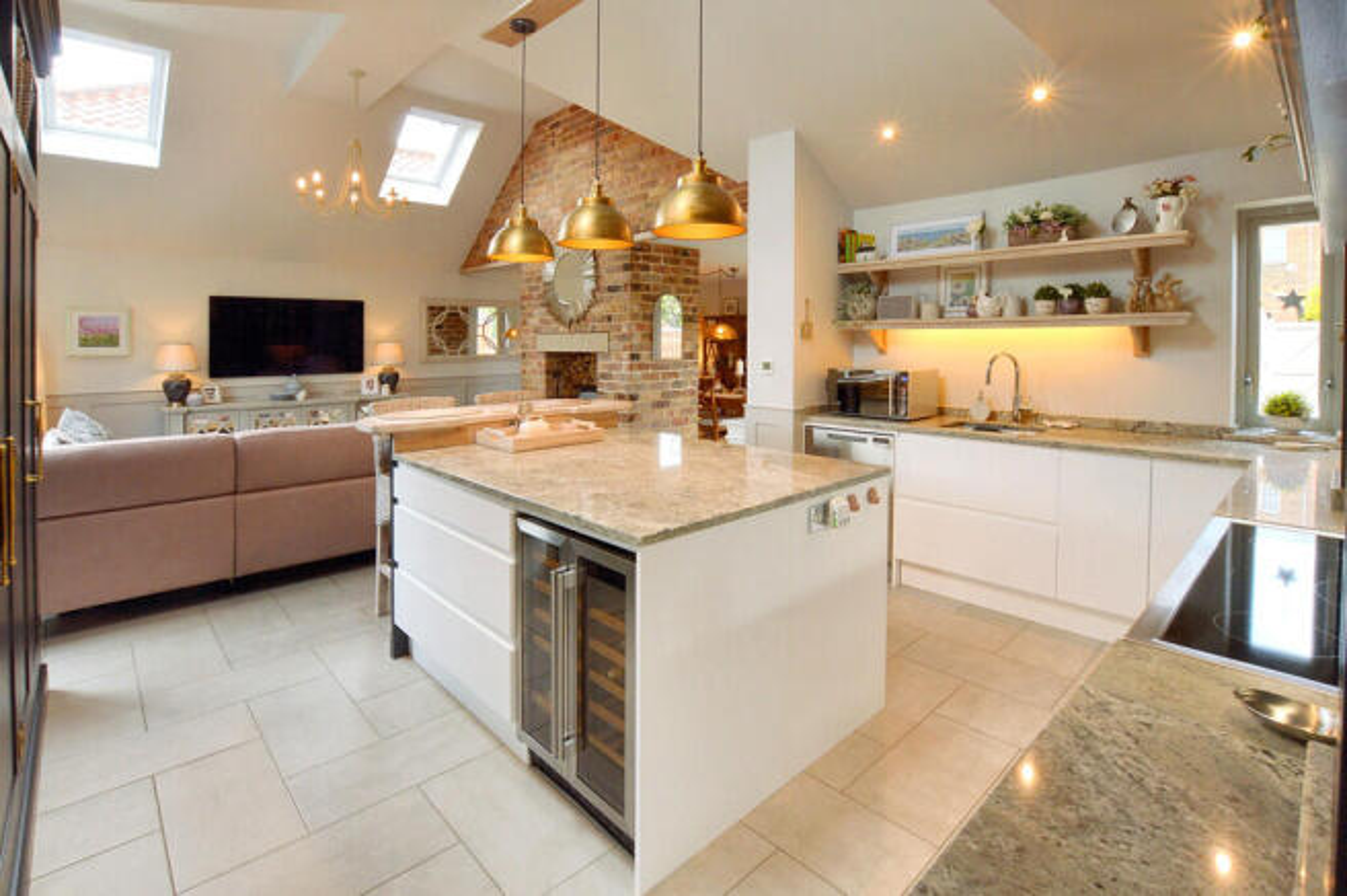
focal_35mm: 15
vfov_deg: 77.2
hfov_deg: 100.4
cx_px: 674
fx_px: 561
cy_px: 448
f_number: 10
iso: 200
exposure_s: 1/20
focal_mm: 10
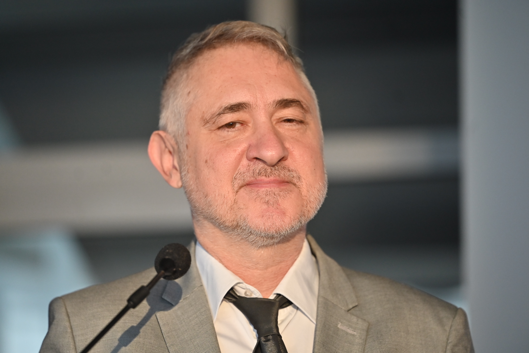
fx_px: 2645
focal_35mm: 180
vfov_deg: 7.6
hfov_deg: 11.4
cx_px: 264
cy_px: 176
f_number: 2.8
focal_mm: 180
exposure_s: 1/200
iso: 1250
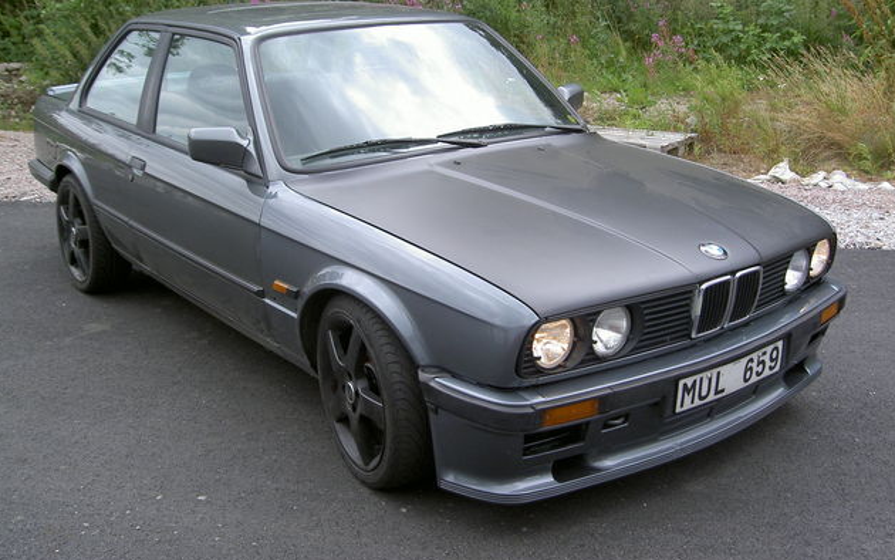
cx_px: 445
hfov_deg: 47.2
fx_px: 1025
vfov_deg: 30.5
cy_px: 250
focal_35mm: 42
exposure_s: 1/167
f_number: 4.7
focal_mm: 8
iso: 100
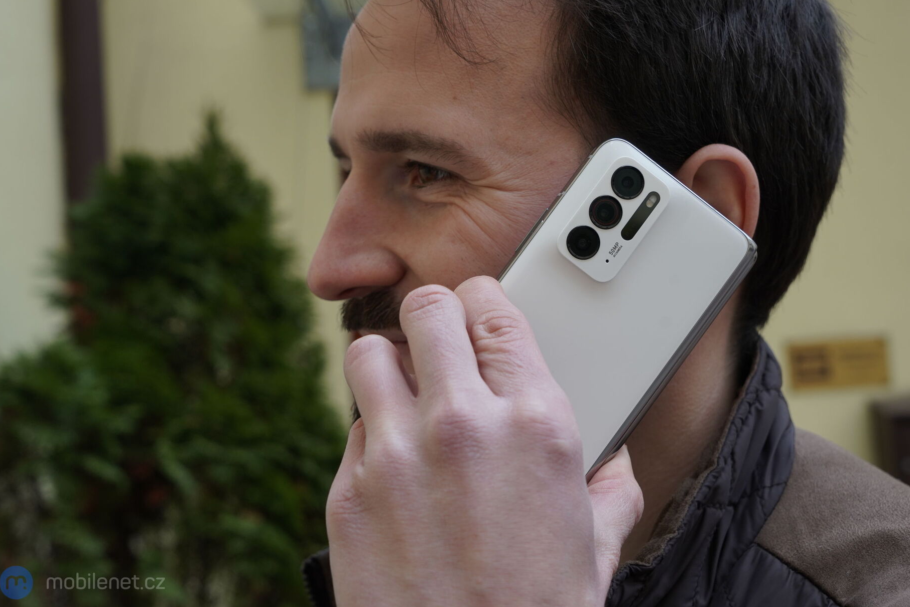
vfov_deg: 25.1
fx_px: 1365
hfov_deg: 36.9
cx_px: 468
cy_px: 291
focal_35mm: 54
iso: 400
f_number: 7.1
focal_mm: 51
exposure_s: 1/160
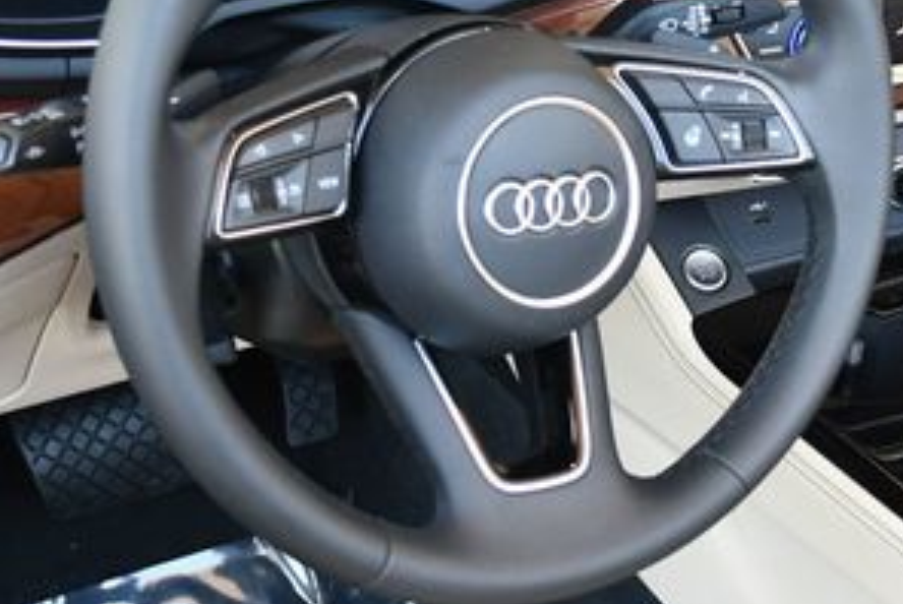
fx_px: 2385
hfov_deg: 21.3
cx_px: 680
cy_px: 134
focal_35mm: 95
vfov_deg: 14.4
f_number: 3.8
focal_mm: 22
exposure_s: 1/200
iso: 800
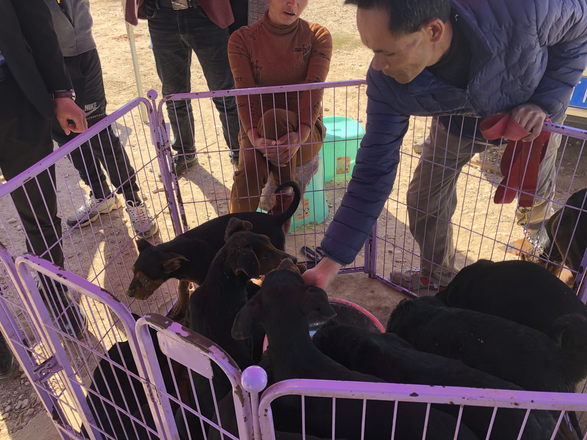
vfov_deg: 49.7
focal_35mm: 28
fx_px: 475
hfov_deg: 63.4
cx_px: 294
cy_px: 220
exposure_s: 1/340
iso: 20
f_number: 1.8
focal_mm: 3.99
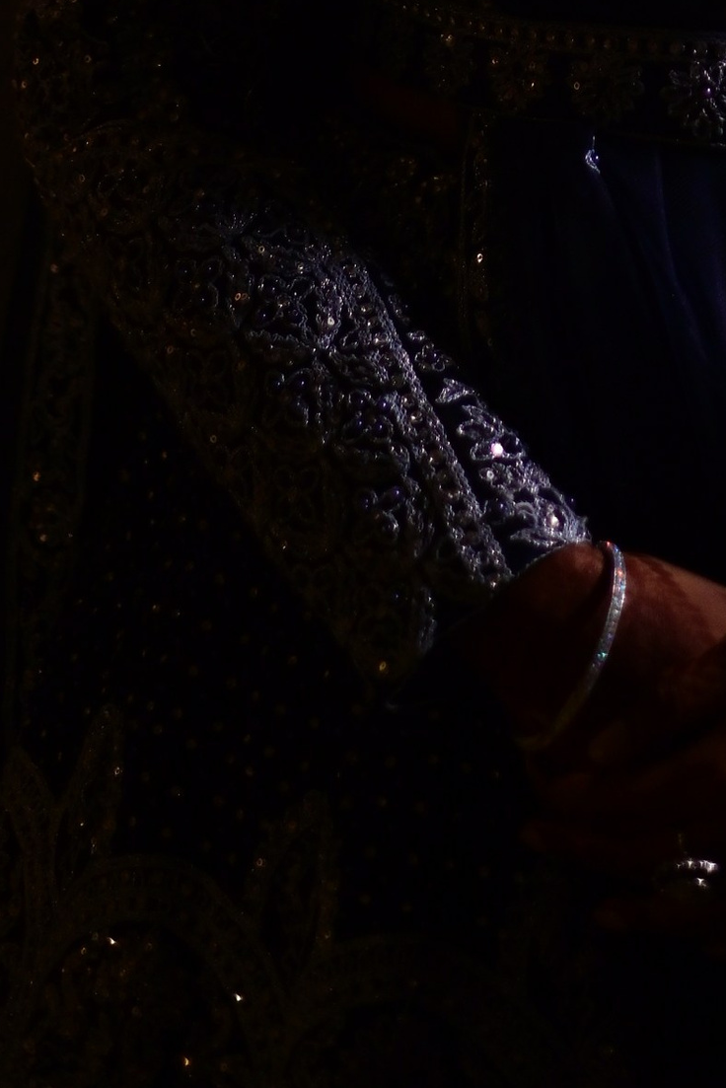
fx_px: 5260
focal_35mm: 174
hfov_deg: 7.8
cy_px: -779
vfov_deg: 11.1
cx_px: 980
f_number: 1.8
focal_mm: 50
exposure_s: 1/125
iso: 500
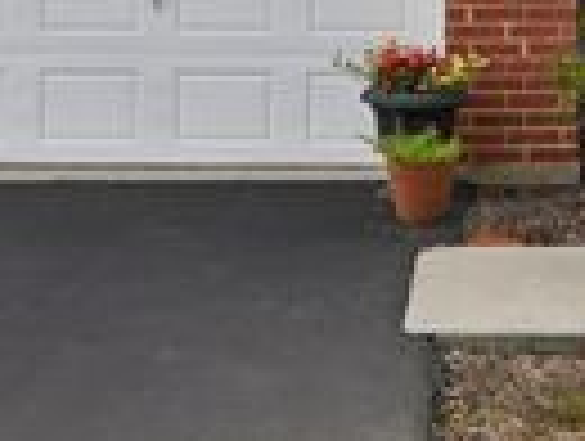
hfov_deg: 31.7
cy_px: -155
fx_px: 999
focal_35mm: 59
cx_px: 477
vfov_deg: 22.0
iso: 400
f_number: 14
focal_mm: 16
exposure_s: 1/160
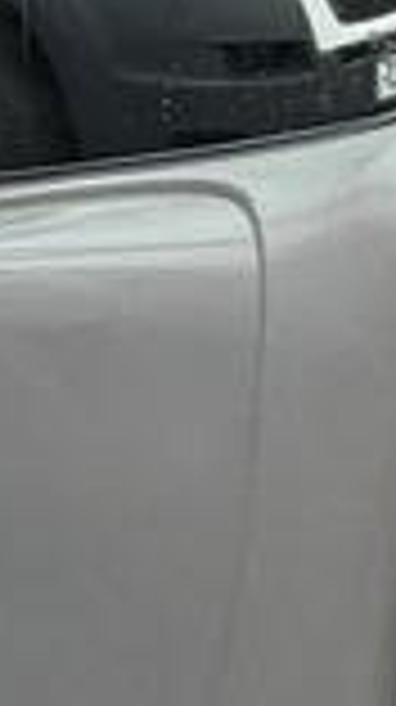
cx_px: 446
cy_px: 171
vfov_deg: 24.2
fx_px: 1628
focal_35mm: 87
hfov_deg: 13.6
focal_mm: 2.22
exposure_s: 1/99
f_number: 2.2
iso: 64
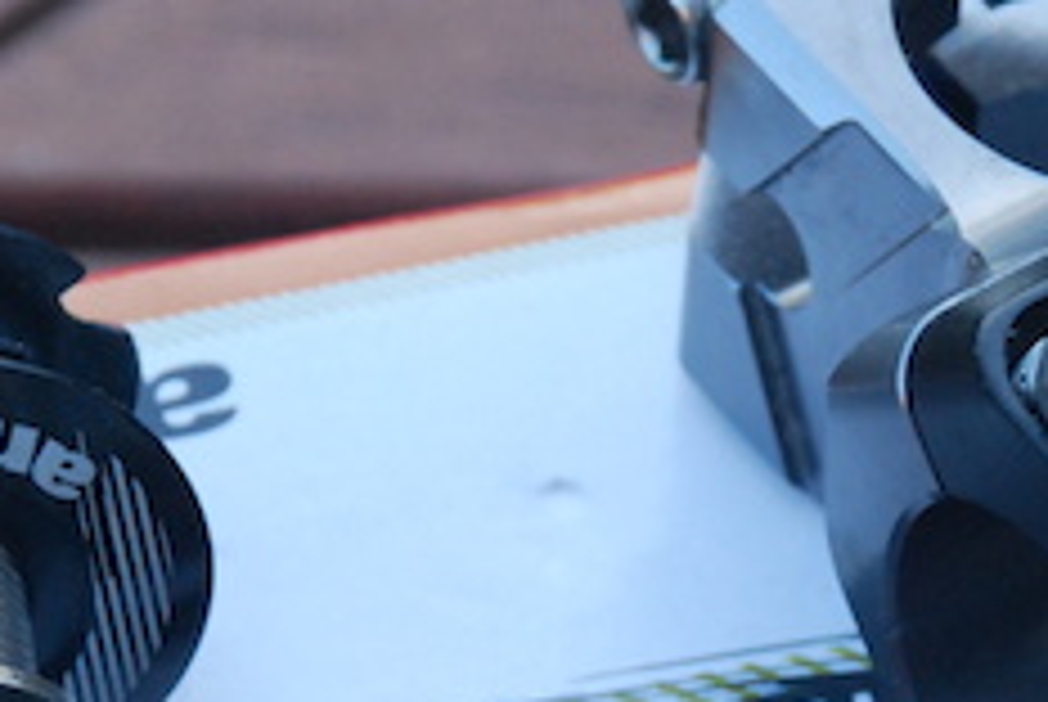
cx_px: 859
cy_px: 774
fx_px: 13495
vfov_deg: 3.0
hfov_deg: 4.4
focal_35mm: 463
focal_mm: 90
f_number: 8
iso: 800
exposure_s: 1/60
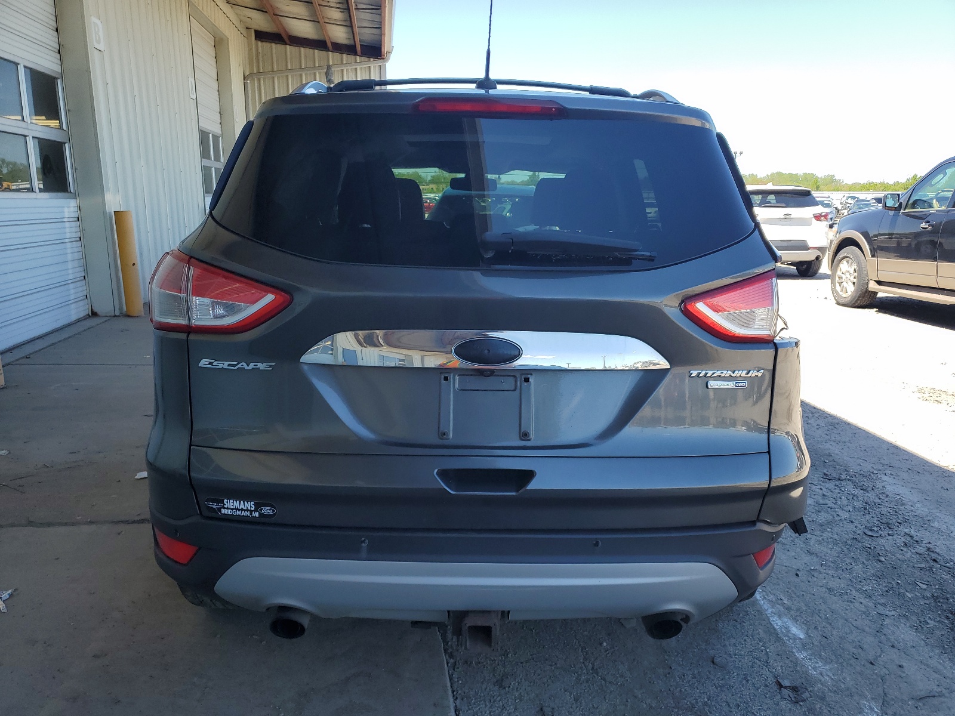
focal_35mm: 26
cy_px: 358
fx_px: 717
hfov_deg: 67.3
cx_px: 478
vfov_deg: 53.1
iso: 50
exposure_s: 1/909
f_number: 1.5
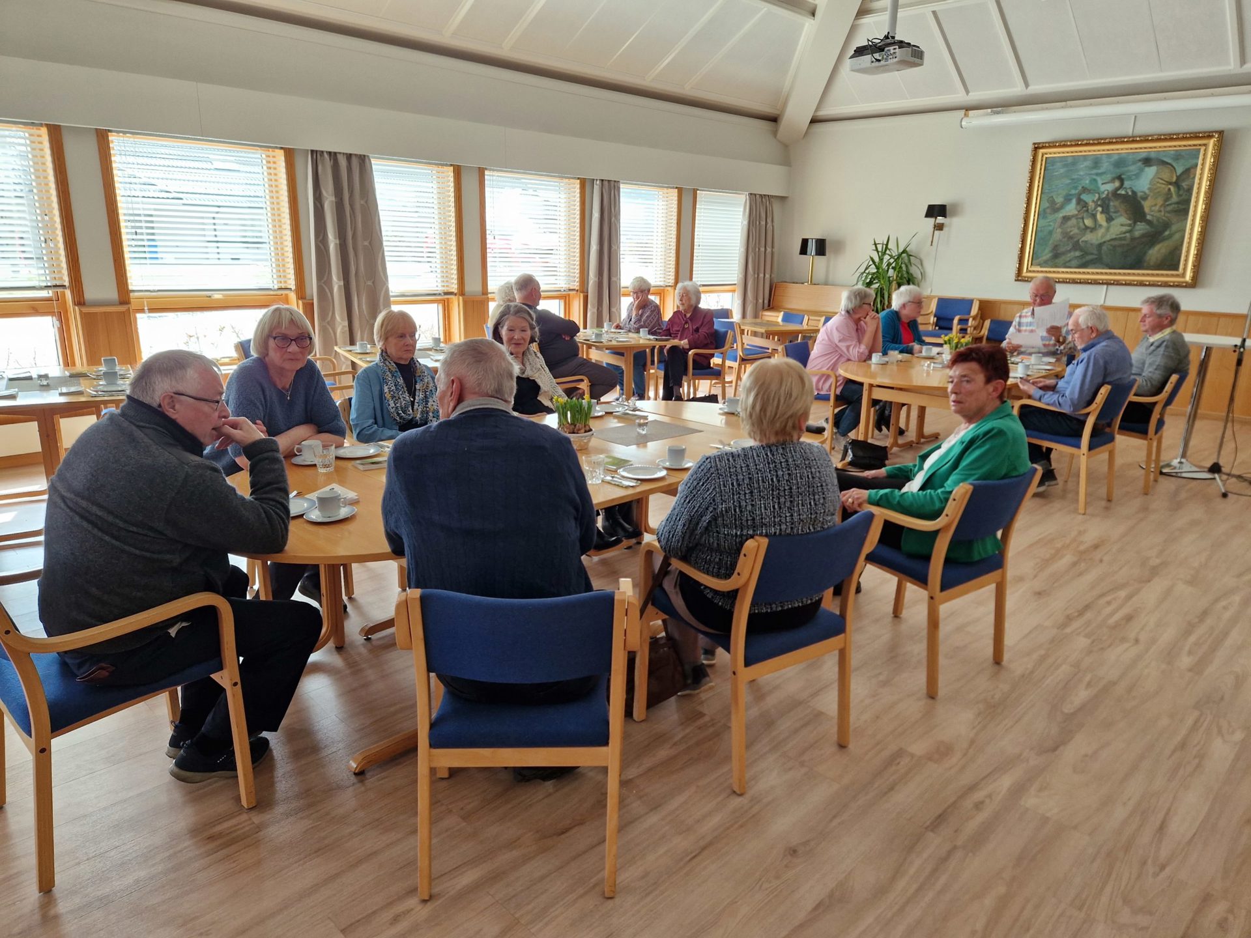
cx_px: 626
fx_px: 831
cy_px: 469
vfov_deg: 58.9
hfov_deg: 73.9
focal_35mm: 23
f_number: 1.8
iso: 160
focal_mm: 5.4
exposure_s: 1/180
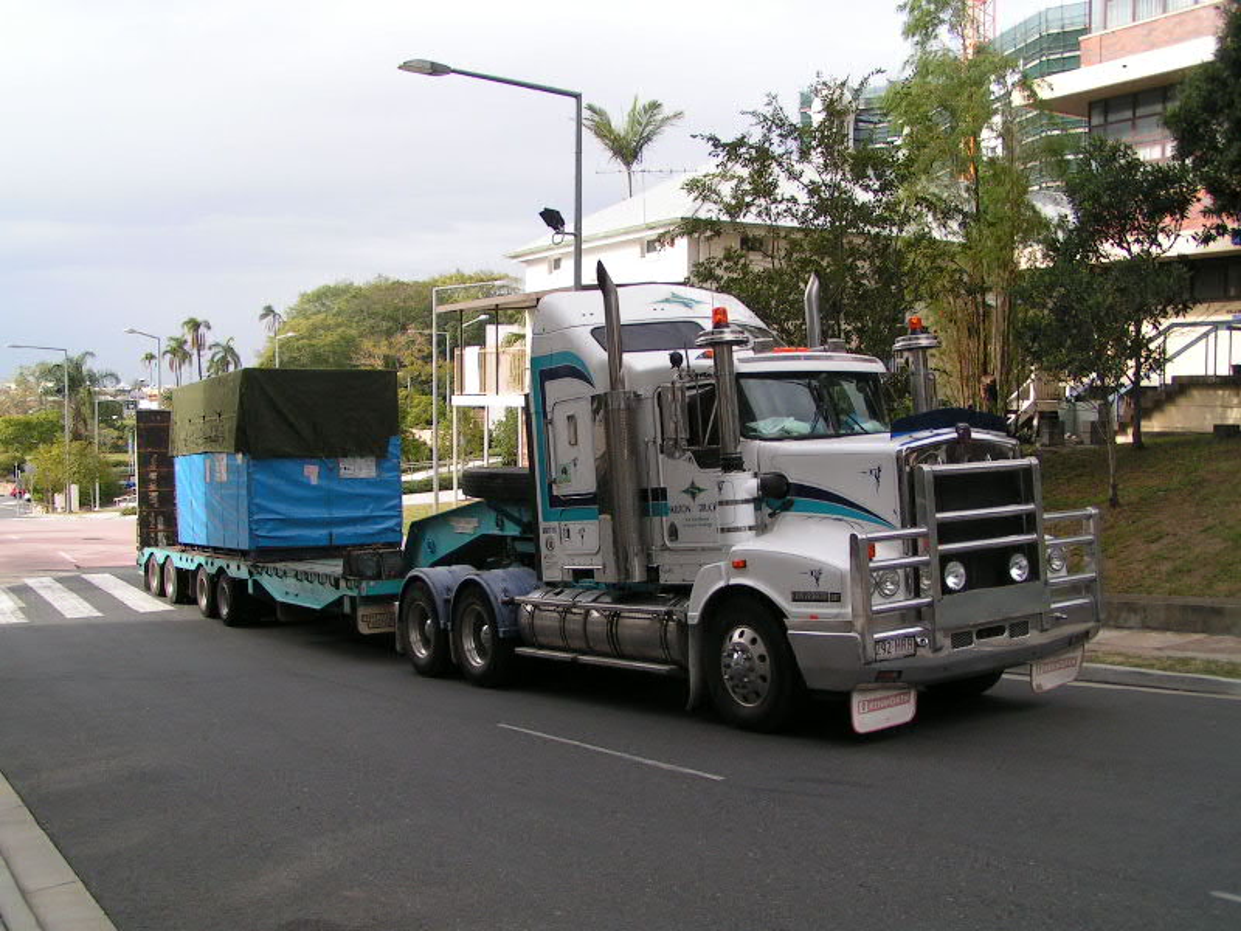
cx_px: 620
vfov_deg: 37.7
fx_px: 1362
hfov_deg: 49.0
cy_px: 466
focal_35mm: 38
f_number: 5.6
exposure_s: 1/200
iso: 50
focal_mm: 5.8
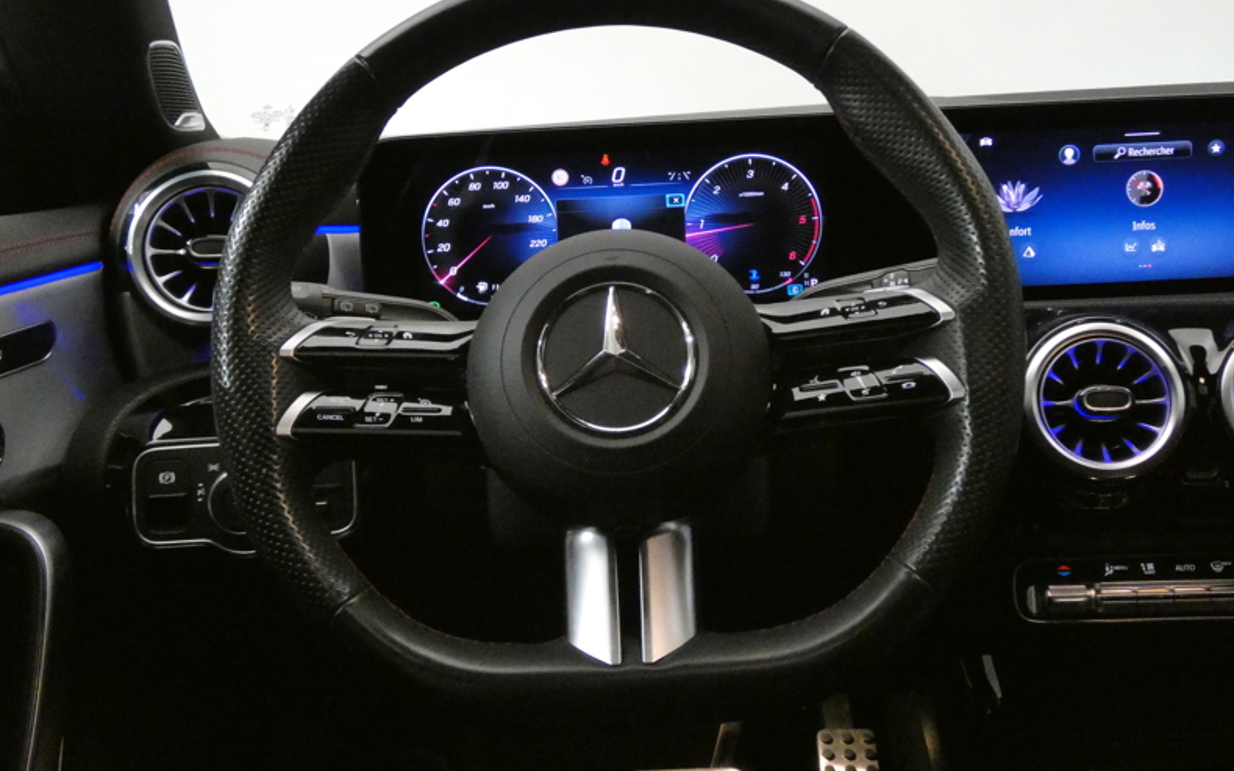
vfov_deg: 29.2
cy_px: 346
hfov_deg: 45.3
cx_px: 615
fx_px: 1480
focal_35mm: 44
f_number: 3.6
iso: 1600
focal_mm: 7.3
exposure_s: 1/50
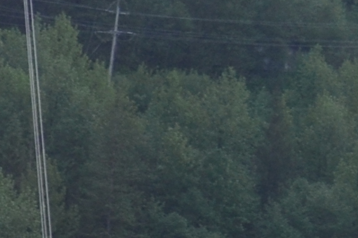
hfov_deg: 6.0
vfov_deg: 4.3
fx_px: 2999
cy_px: 827
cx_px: -950
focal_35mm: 302
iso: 200
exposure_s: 1/125
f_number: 11
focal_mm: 26
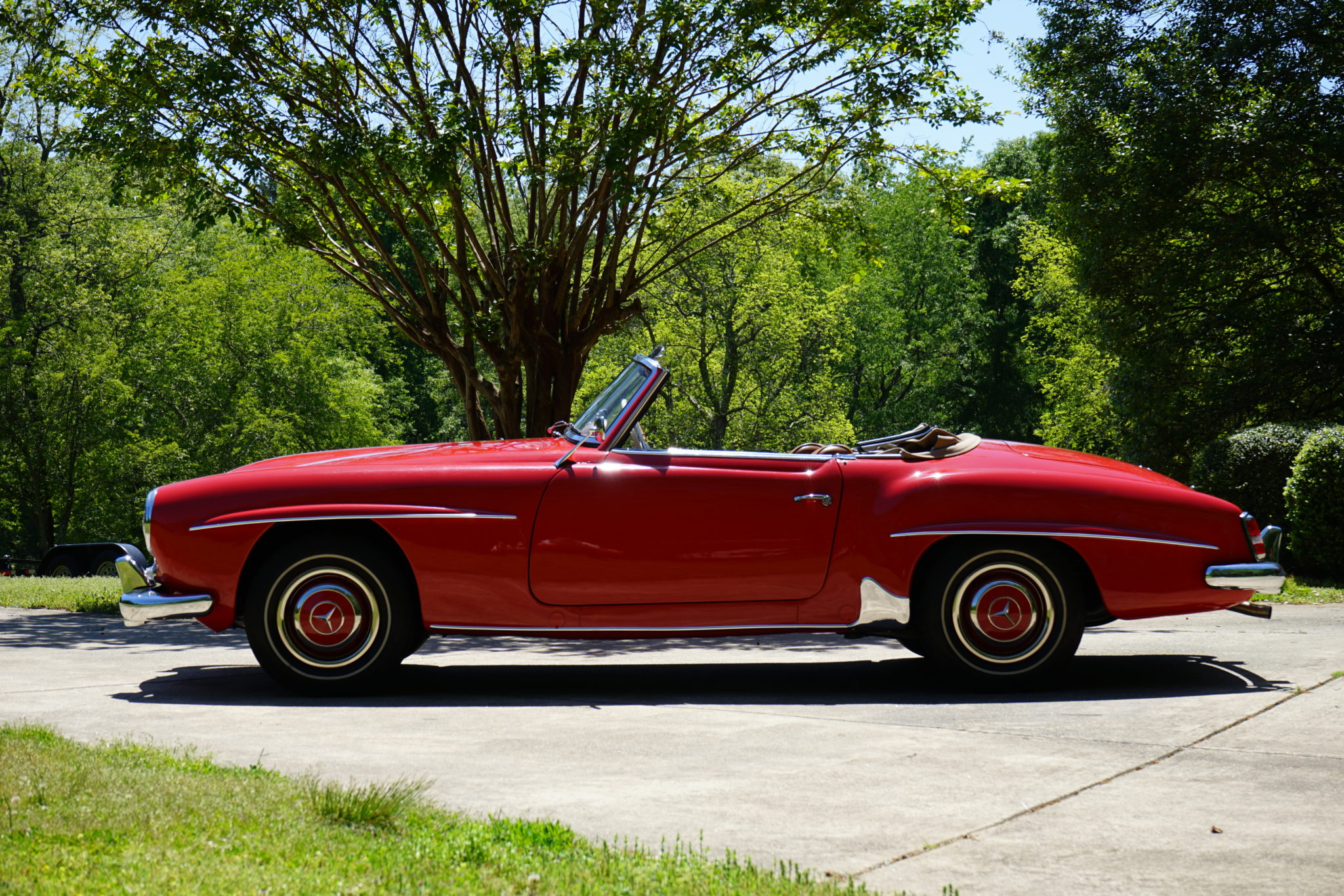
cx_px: 672
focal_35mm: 70
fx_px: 2613
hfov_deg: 28.8
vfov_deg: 19.5
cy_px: 448
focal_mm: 70
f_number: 10
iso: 100
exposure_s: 1/125
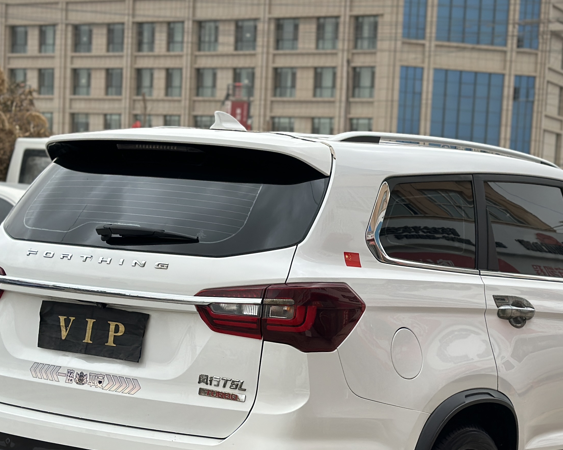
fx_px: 1433
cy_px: 314
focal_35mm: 86
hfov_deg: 22.2
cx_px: 335
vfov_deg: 17.8
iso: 100
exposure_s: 1/1953
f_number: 1.78
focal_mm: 6.86
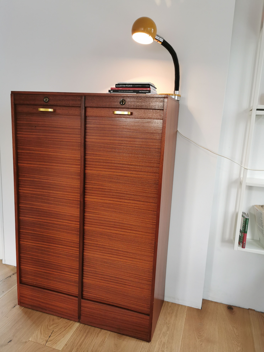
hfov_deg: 51.4
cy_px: 176
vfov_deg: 65.3
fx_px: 275
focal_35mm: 27
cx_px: 132
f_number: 1.6
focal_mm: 5.56
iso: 100
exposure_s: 1/50
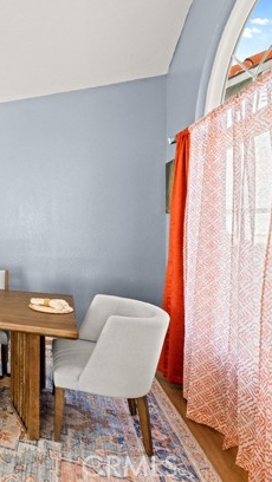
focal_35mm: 23
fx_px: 294
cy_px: 231
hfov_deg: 34.8
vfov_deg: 78.6
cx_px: -80
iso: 2000
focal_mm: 14
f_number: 8
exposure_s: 1/15
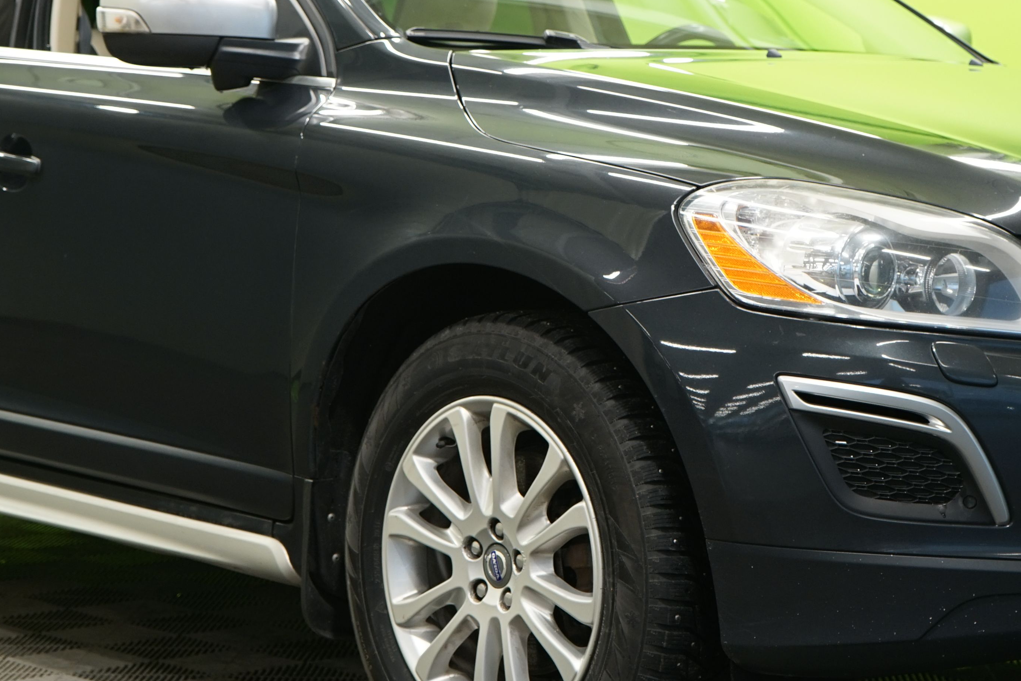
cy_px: 277
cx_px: 578
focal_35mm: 94
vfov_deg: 14.5
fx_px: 2666
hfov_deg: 21.7
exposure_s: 1/13
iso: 320
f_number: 5
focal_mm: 43
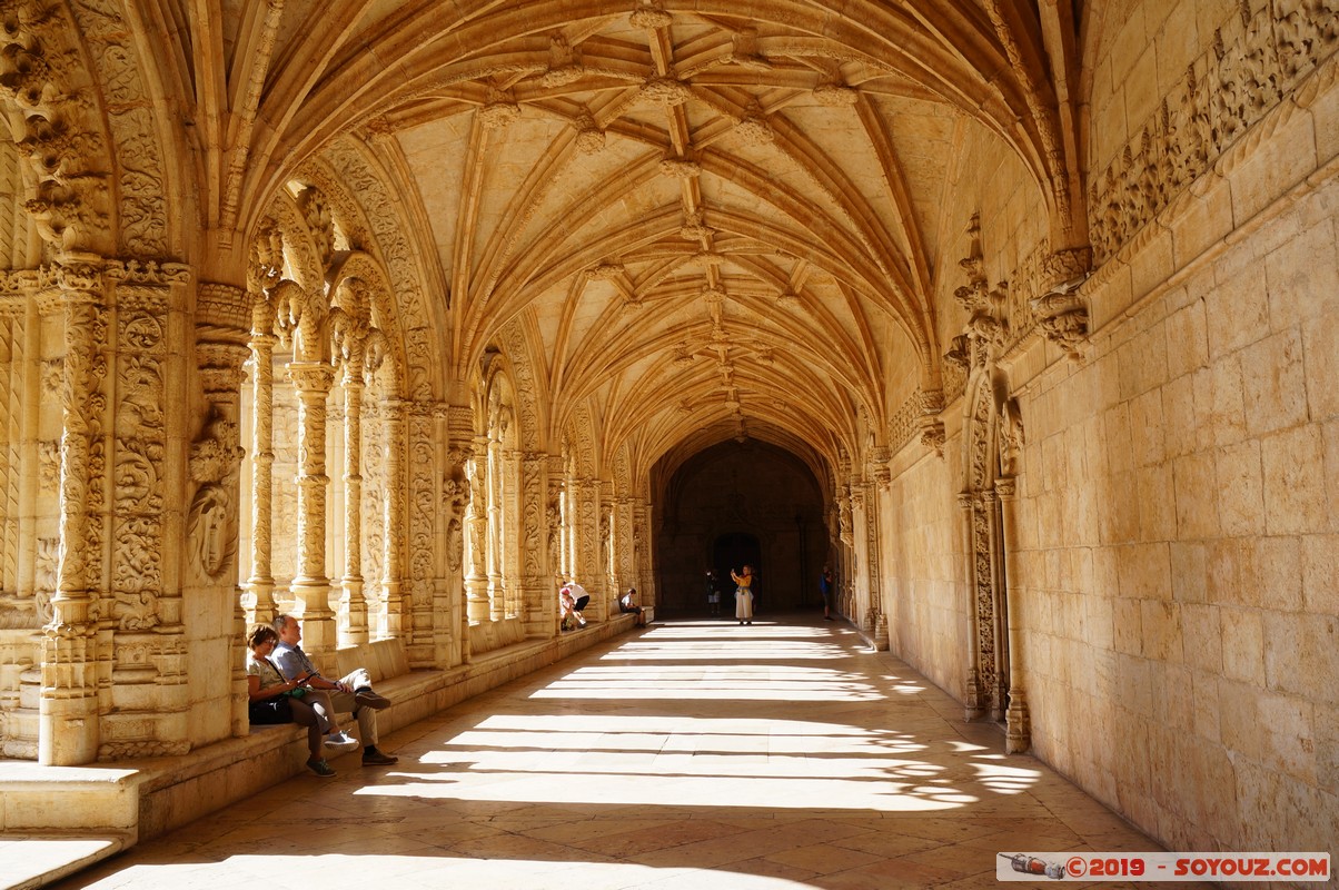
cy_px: 445
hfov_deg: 57.3
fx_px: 1226
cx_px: 670
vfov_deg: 39.9
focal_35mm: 33
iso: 100
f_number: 6.3
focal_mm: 22
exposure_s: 1/100
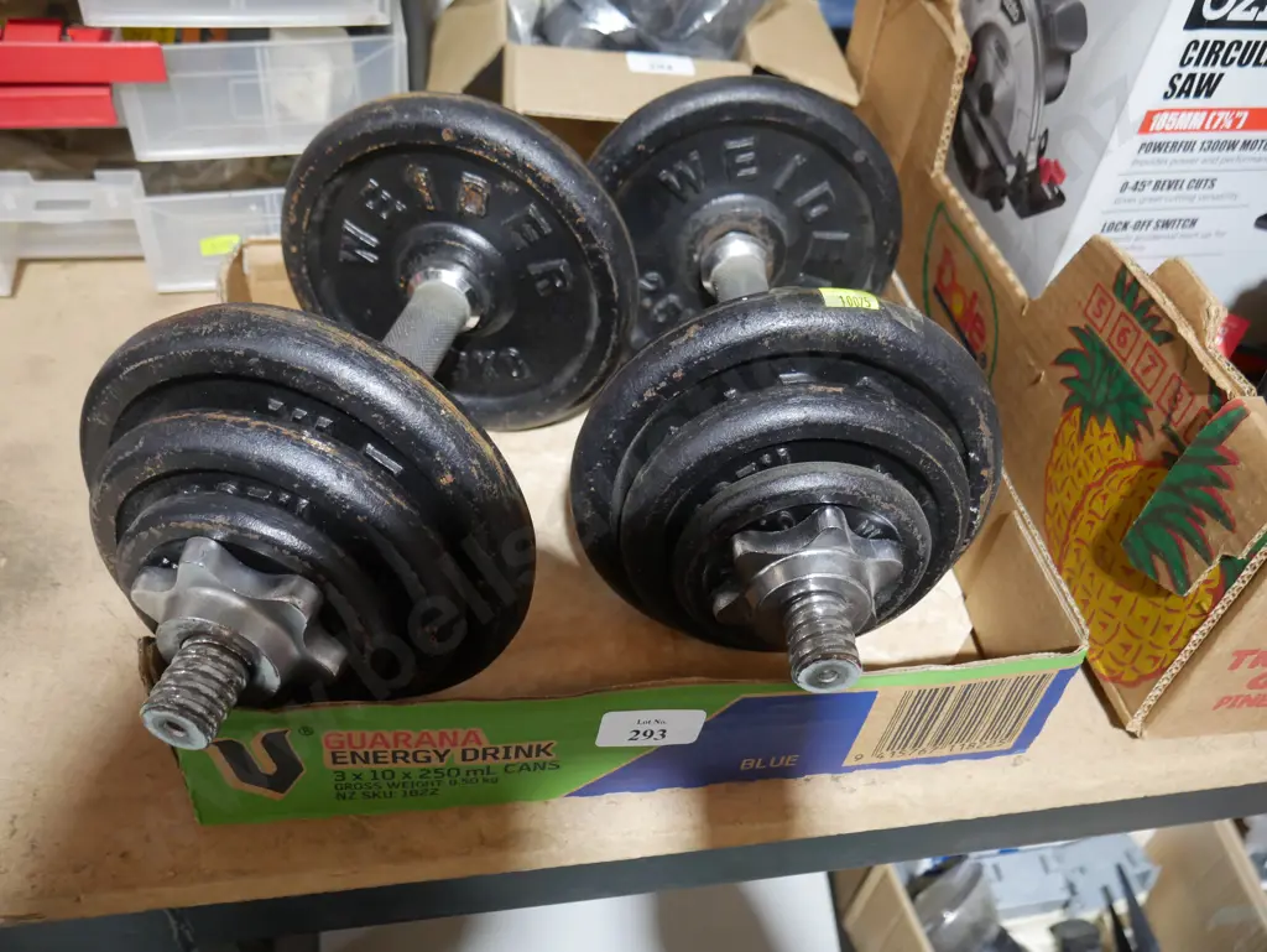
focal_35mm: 30
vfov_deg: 46.8
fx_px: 1099
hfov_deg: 59.9
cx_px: 634
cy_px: 476
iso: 1250
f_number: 3.6
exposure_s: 1/60
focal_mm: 15
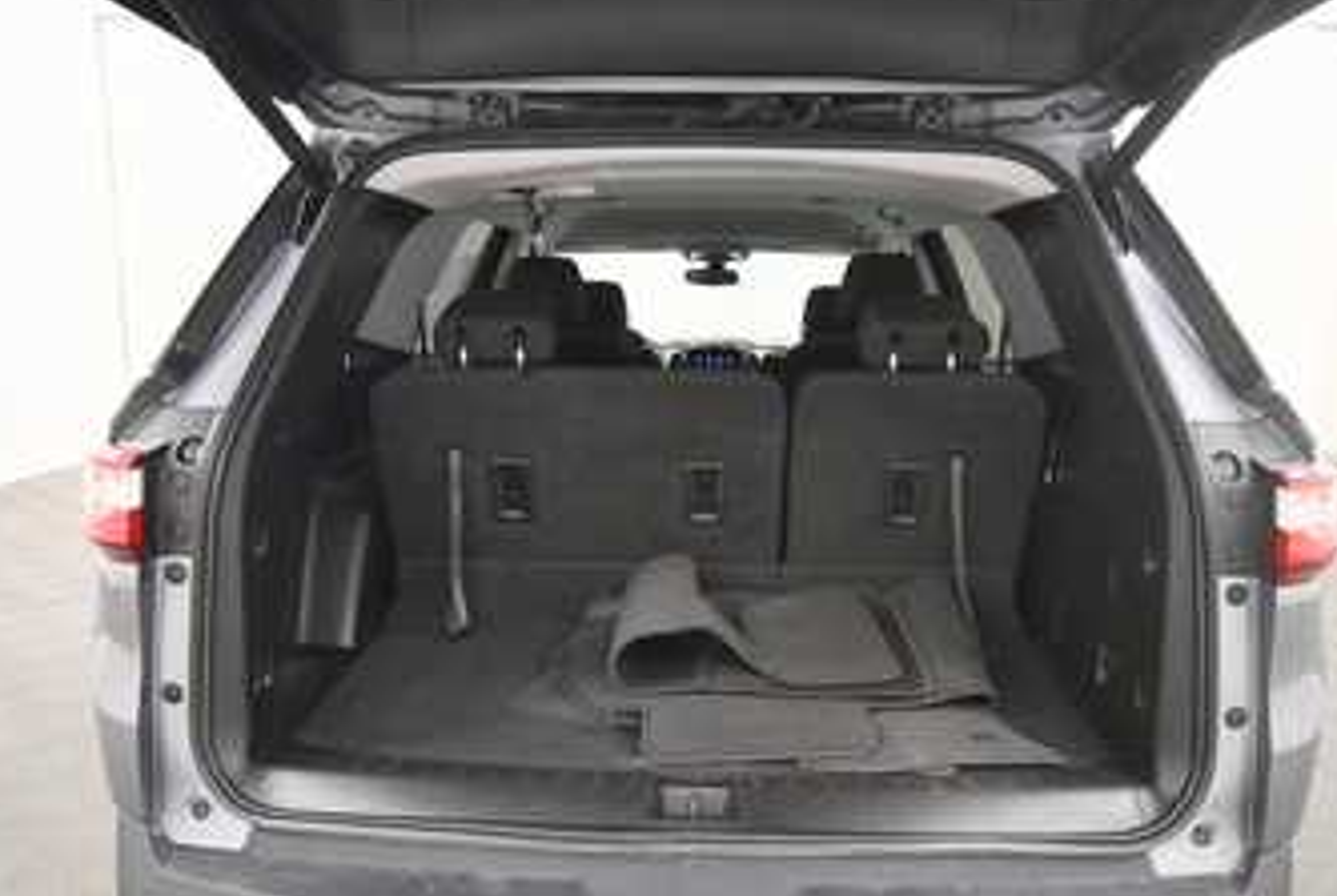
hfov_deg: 61.8
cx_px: 691
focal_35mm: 30
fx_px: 1116
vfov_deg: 43.6
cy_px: 504
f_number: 5.3
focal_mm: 17
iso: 2800
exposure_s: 1/125
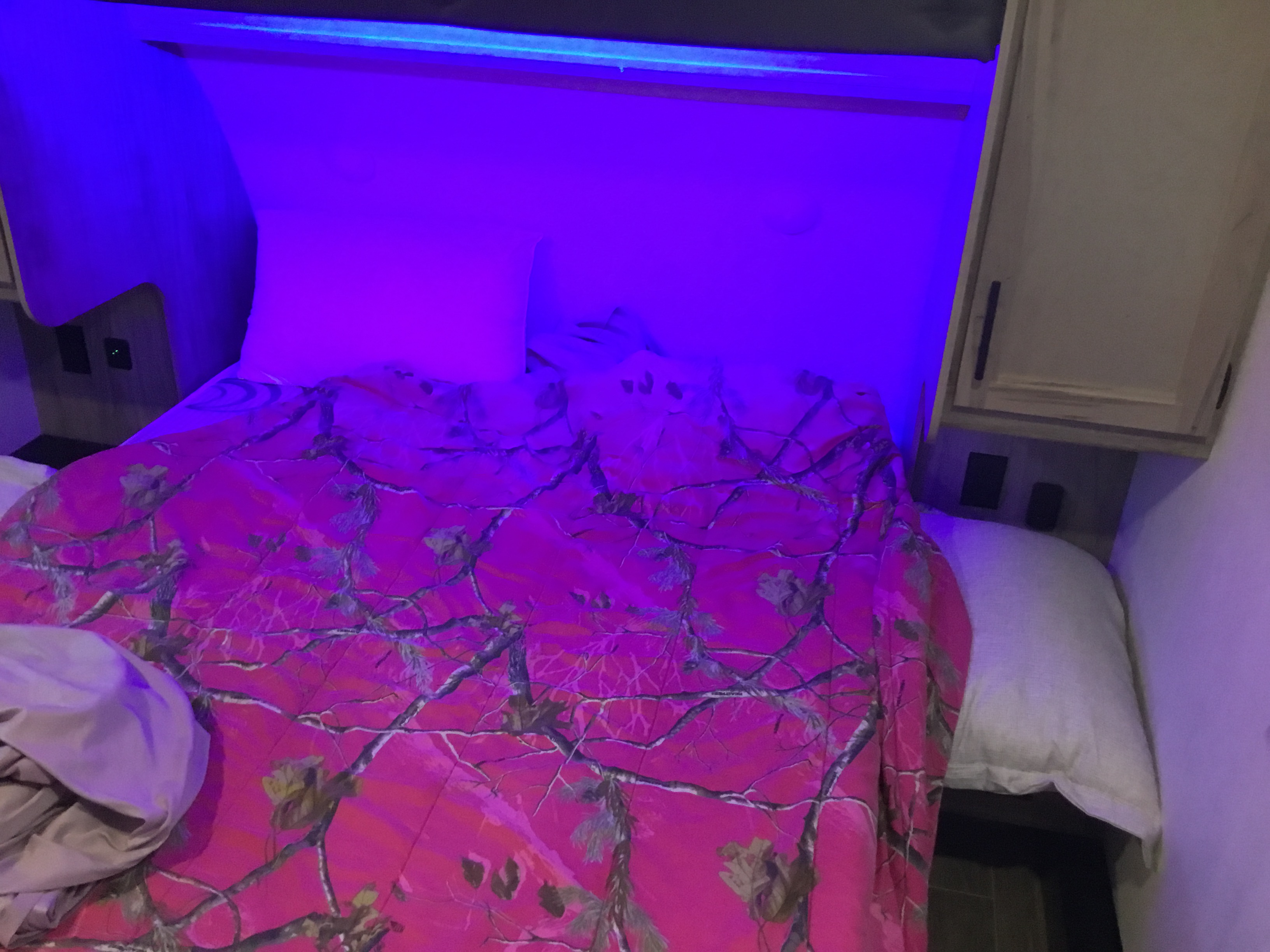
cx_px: 635
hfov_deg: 58.4
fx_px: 1137
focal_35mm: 31
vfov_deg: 45.4
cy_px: 476
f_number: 2.4
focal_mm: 3.3
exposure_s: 1/24
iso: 200
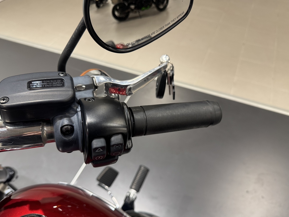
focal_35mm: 26
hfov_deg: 67.3
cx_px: 144
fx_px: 217
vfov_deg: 53.1
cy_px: 112
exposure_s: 1/50
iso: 160
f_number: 1.78
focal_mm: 6.76
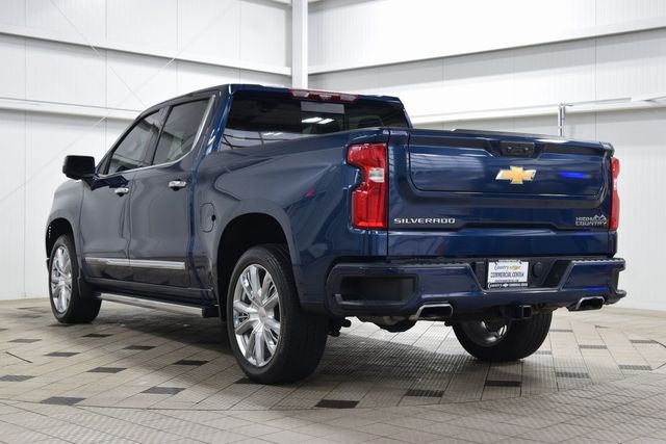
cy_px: 222
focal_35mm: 54
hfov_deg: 36.9
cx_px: 333
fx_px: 999
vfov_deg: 25.1
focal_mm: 36
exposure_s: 1/15
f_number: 6.3
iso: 640
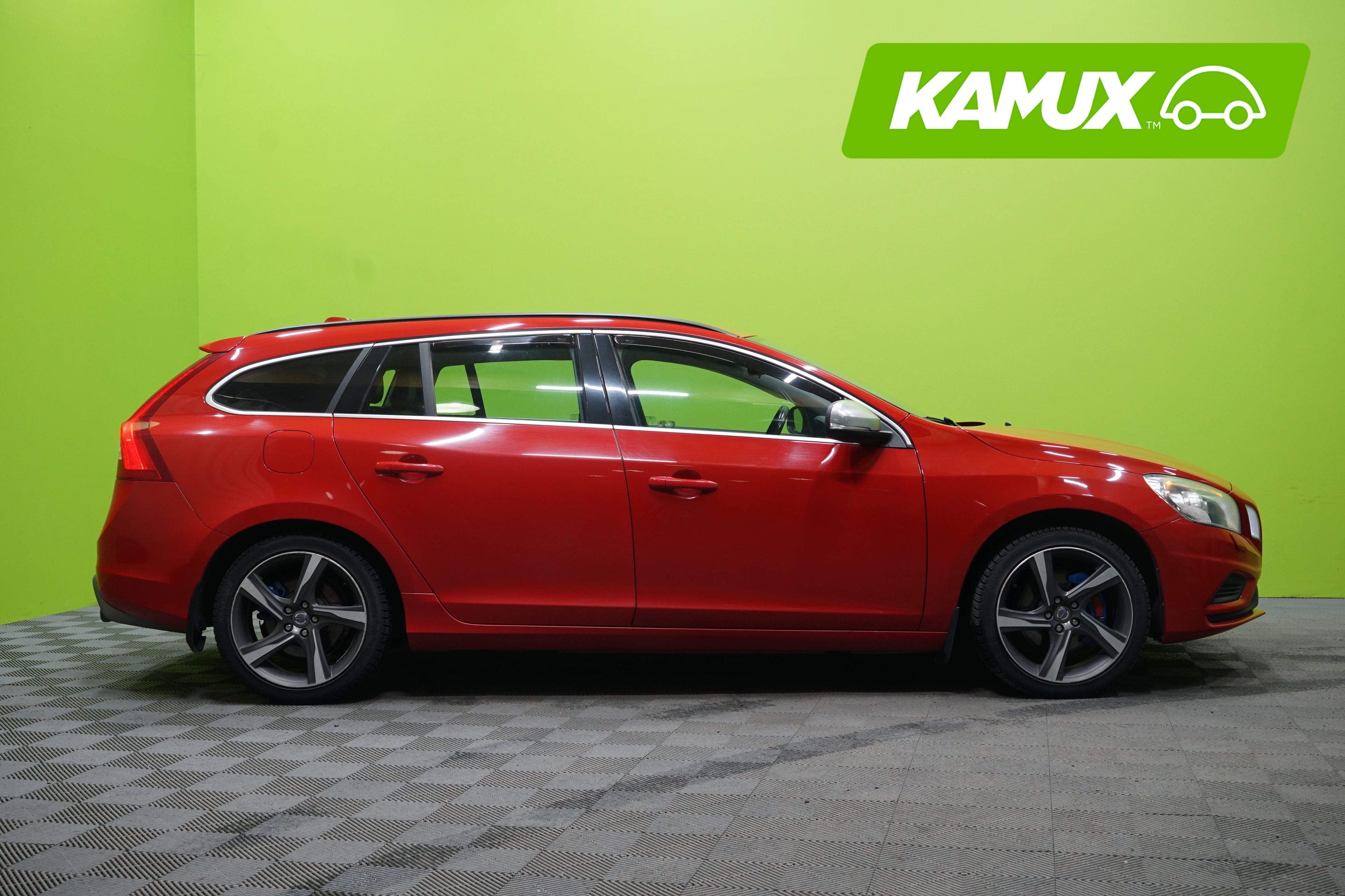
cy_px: 448
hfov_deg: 48.5
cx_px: 672
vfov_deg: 33.4
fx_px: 1494
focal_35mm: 40
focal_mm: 40
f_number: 5.6
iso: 800
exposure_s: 1/25
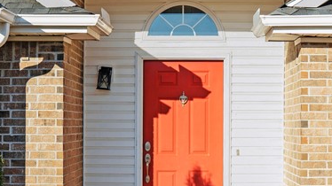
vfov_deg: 15.5
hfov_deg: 27.3
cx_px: 179
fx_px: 682
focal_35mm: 78
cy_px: 141
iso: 50
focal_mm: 17
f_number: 4
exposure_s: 1/400
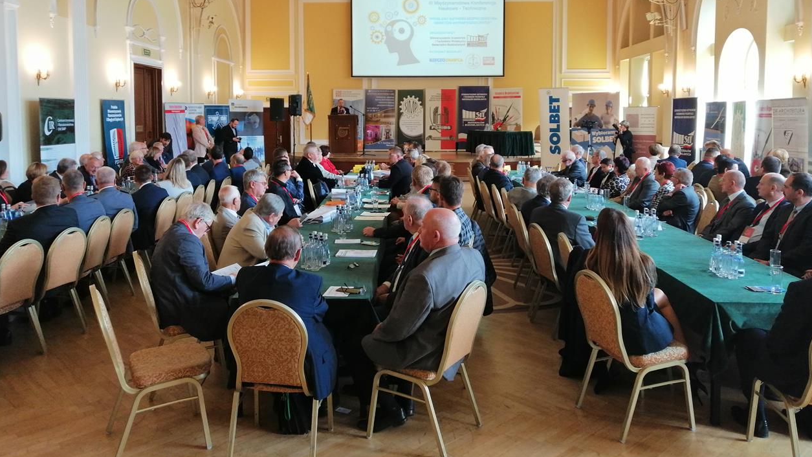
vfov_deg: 38.5
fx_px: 646
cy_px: 152
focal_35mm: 30
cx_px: 402
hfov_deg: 64.3
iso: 160
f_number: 1.8
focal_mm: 3.95
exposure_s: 1/33.3
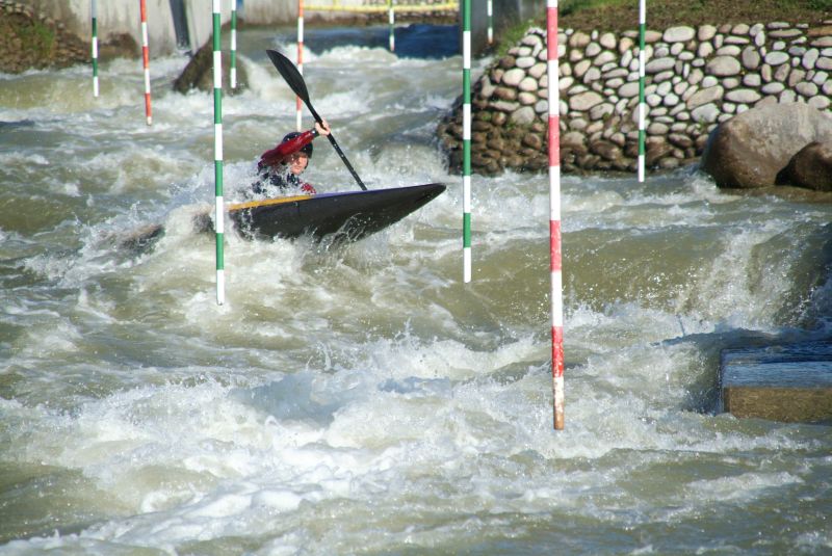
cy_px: 278
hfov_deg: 6.9
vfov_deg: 4.6
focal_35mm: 300
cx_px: 416
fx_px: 6939
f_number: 6.7
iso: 200
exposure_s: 1/750
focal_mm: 200
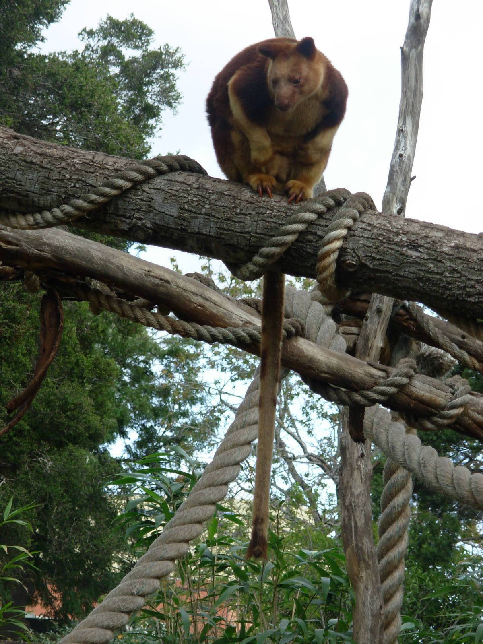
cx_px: 242
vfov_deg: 13.9
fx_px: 2642
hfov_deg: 10.4
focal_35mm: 142
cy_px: 322
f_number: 4.5
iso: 50
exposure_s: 1/128
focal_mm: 23.5
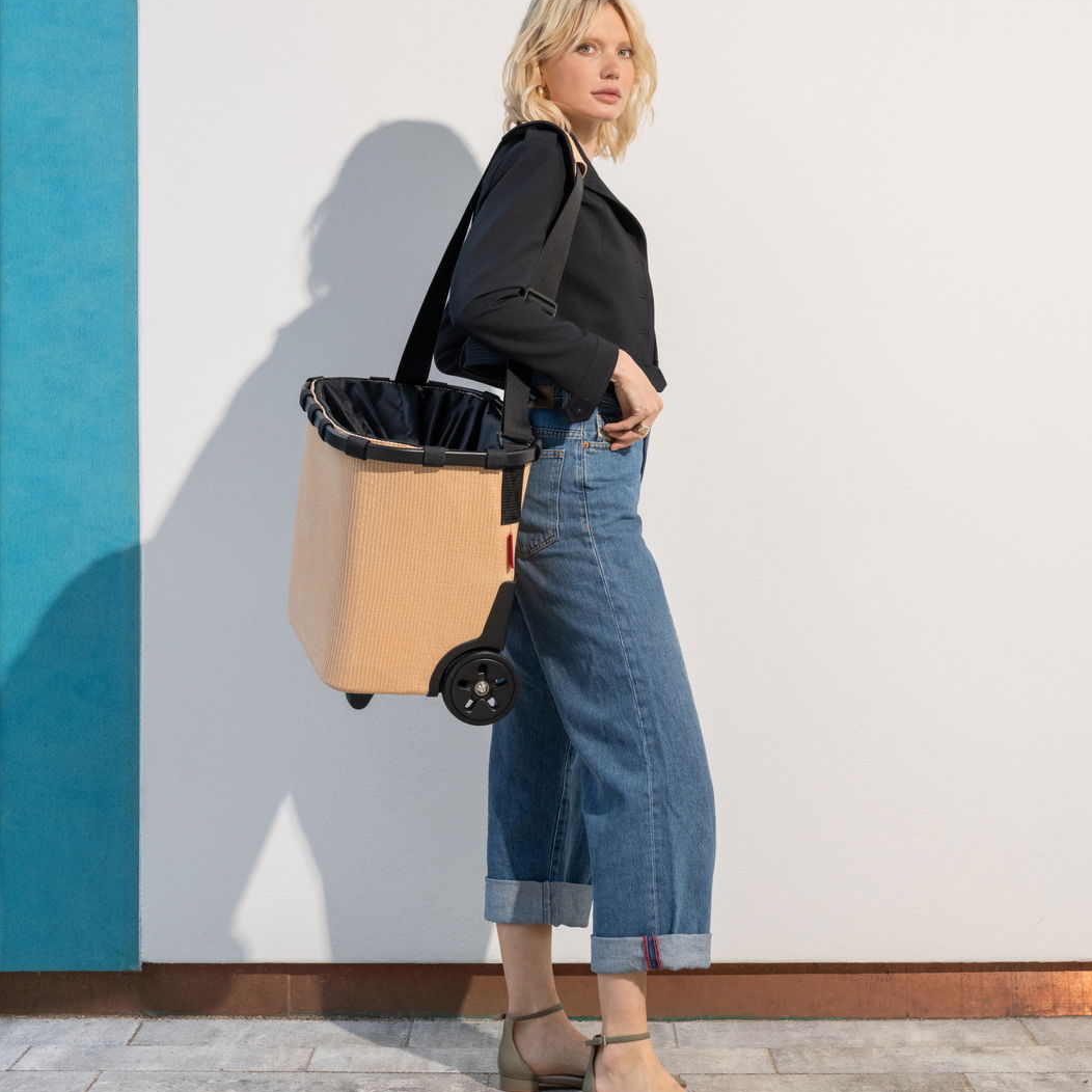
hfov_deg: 23.1
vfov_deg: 23.0
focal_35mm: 75
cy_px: 426
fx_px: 2677
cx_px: 553
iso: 320
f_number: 10
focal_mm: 58
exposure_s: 1/250
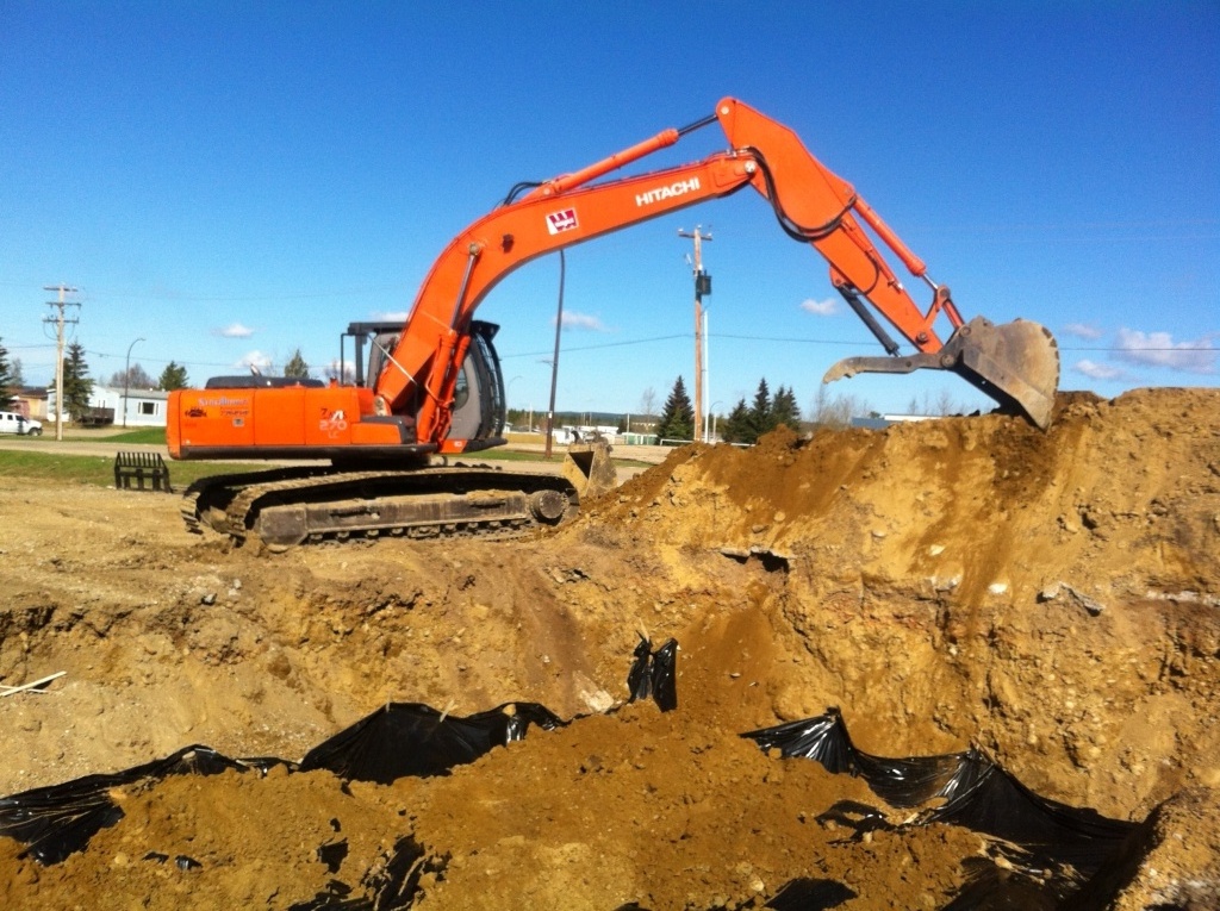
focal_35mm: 35
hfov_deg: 52.7
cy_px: 456
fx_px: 1232
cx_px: 610
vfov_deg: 40.6
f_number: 2.8
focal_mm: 3.85
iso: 80
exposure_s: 1/1774
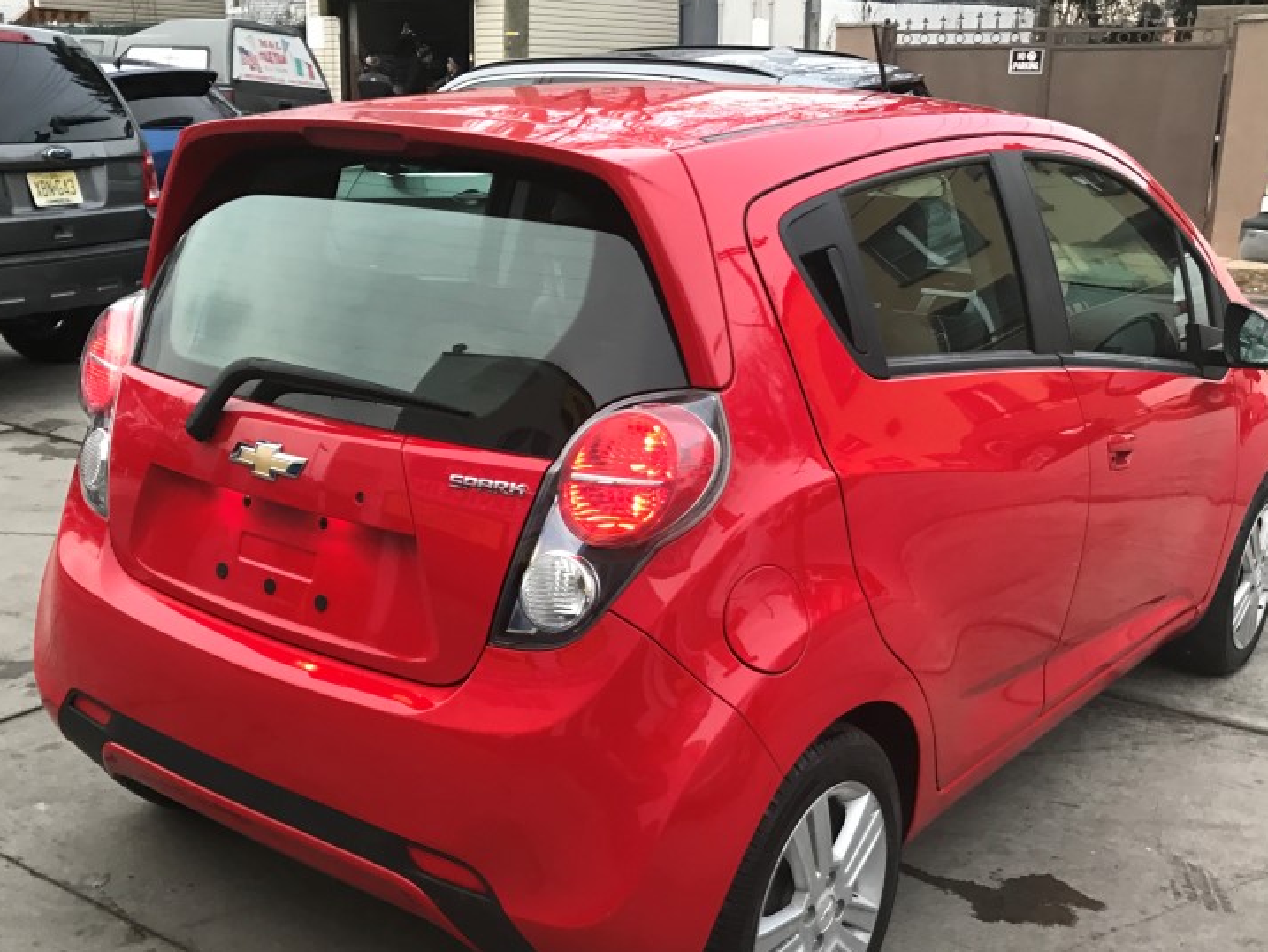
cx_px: 582
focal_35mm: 40
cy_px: 566
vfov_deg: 35.9
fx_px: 1465
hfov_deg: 46.7
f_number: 1.8
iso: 20
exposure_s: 1/30
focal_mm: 3.99
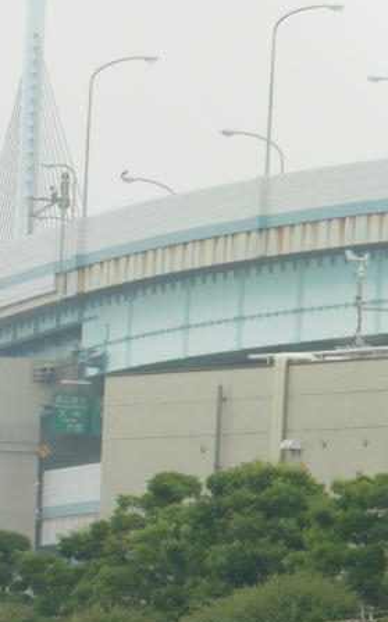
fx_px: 12837
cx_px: -300
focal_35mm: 758
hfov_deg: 1.7
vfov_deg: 2.8
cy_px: 484
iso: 100
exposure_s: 1/160
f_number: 6.3
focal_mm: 55.7
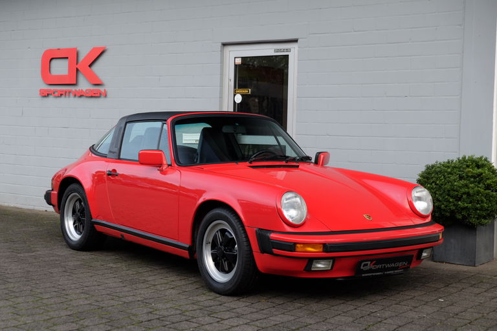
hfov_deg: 32.9
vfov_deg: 22.3
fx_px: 842
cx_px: 248
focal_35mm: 61
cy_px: 166
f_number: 4
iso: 200
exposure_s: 1/105
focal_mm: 40.7
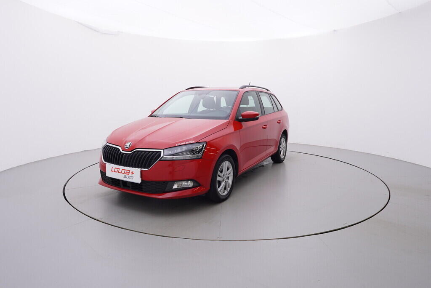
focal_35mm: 22
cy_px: 144
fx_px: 270
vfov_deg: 56.2
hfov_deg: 77.3
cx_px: 216
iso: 200
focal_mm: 15
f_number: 5
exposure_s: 1/80
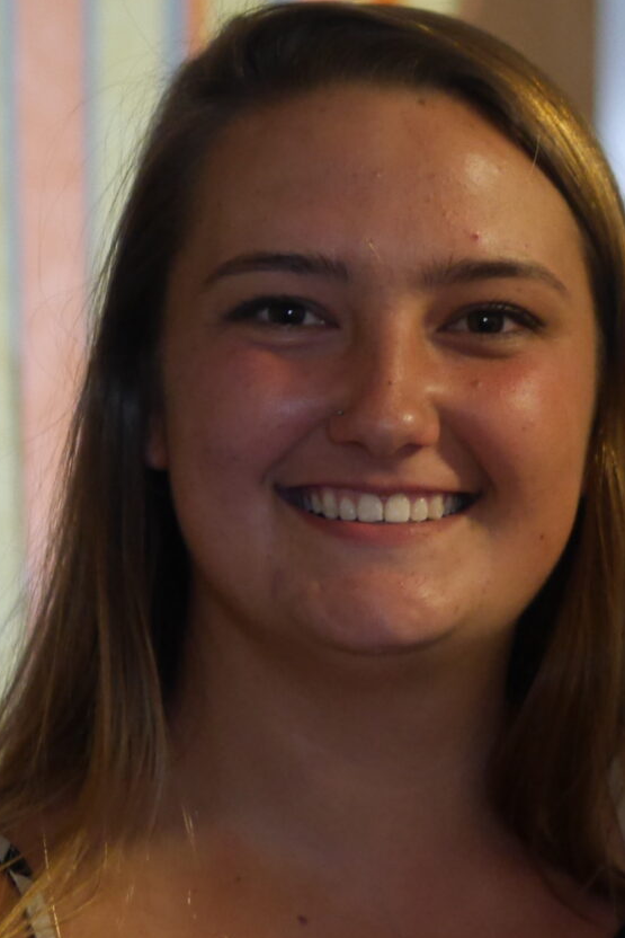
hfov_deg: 8.5
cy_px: 563
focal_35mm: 160
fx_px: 4165
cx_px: 812
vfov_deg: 12.8
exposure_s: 1/60
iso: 800
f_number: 1.4
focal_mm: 25
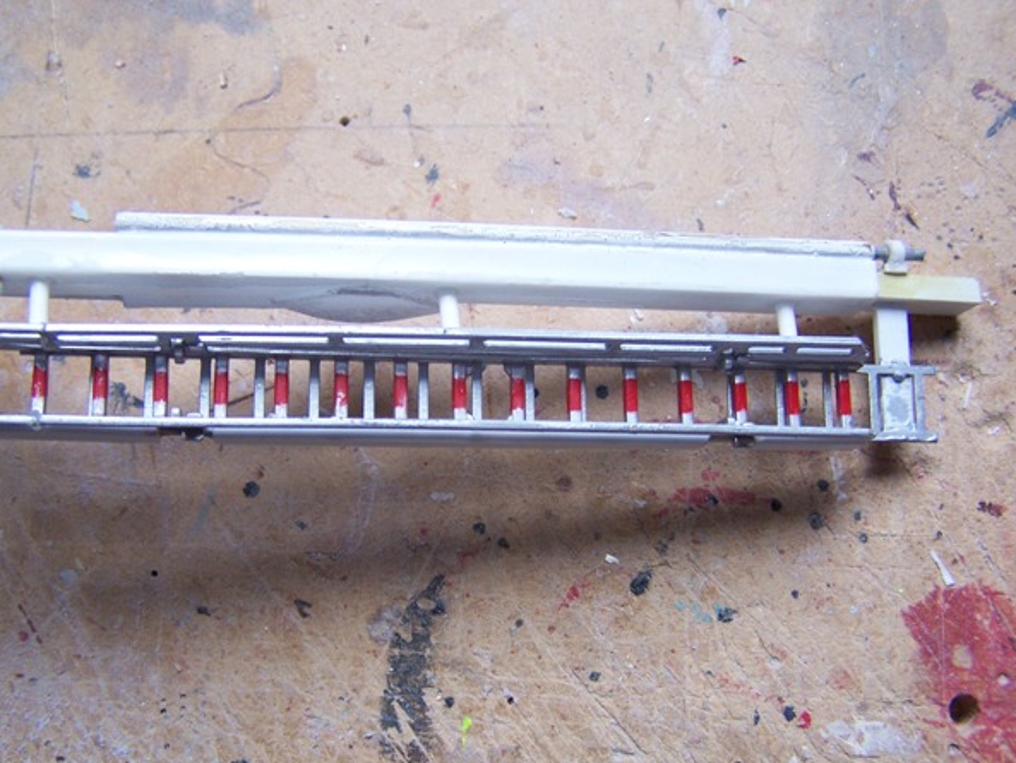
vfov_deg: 35.1
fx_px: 1204
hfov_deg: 45.7
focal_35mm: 41
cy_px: 408
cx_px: 480
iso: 100
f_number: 2.8
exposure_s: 1/30
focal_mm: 6.3
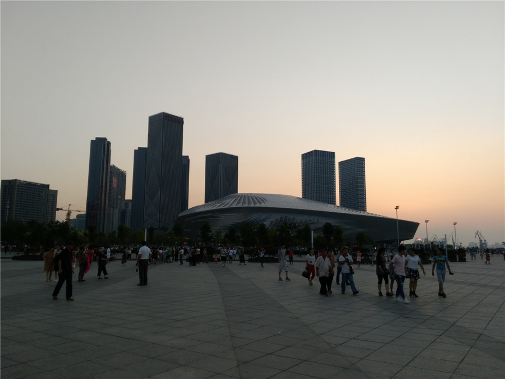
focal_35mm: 28
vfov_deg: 49.7
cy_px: 190
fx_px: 408
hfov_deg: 63.4
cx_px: 252
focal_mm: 3.79
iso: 100
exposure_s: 1/159
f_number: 2
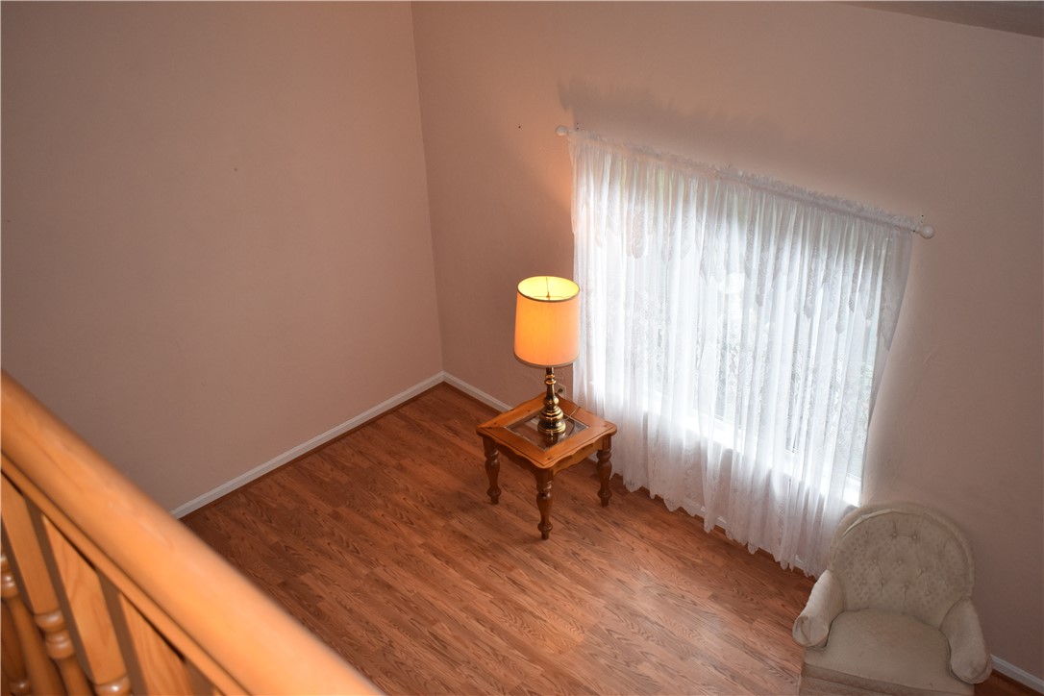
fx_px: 1087
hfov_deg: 51.3
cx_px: 522
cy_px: 348
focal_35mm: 38
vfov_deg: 35.5
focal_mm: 25
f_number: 5
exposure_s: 1/200
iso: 800
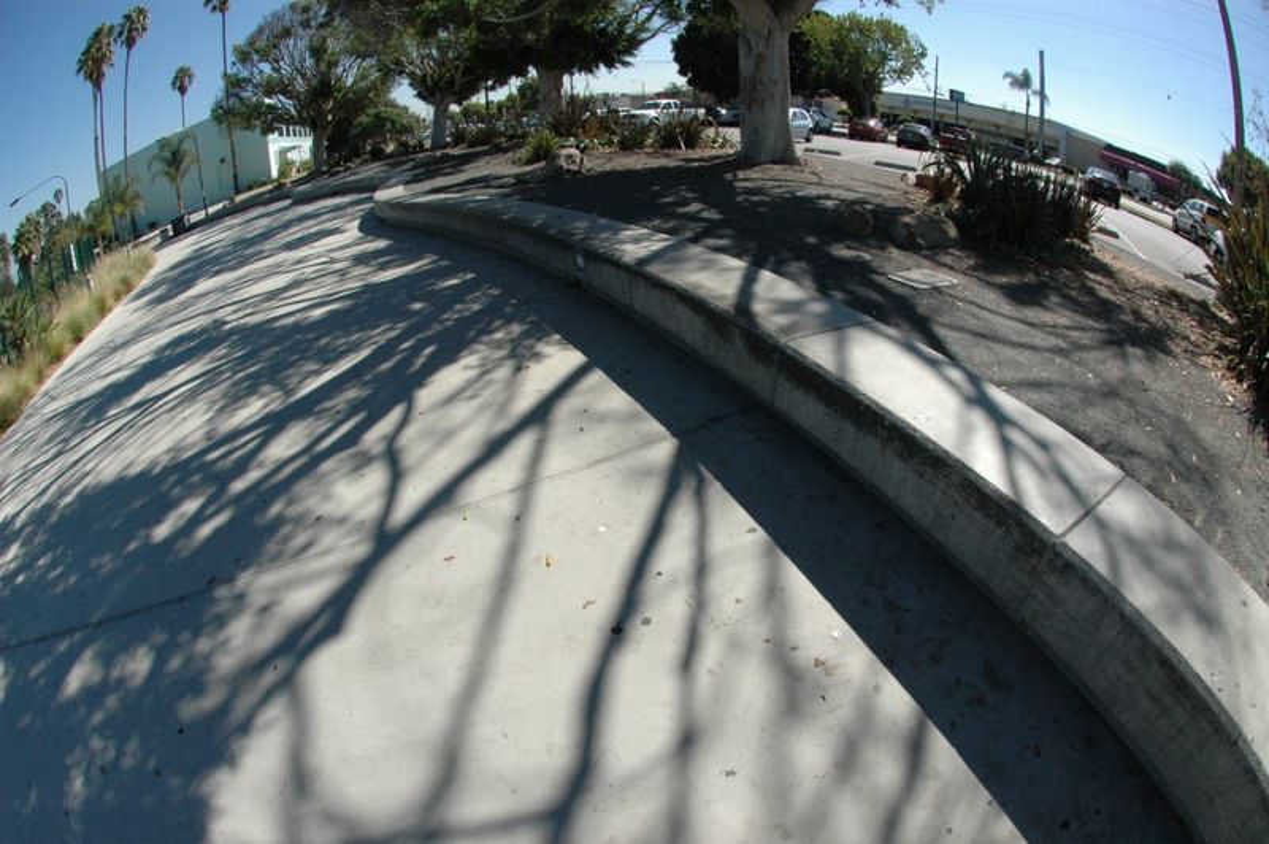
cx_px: 634
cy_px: 422
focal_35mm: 16
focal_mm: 10.5
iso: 800
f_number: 13
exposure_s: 1/640
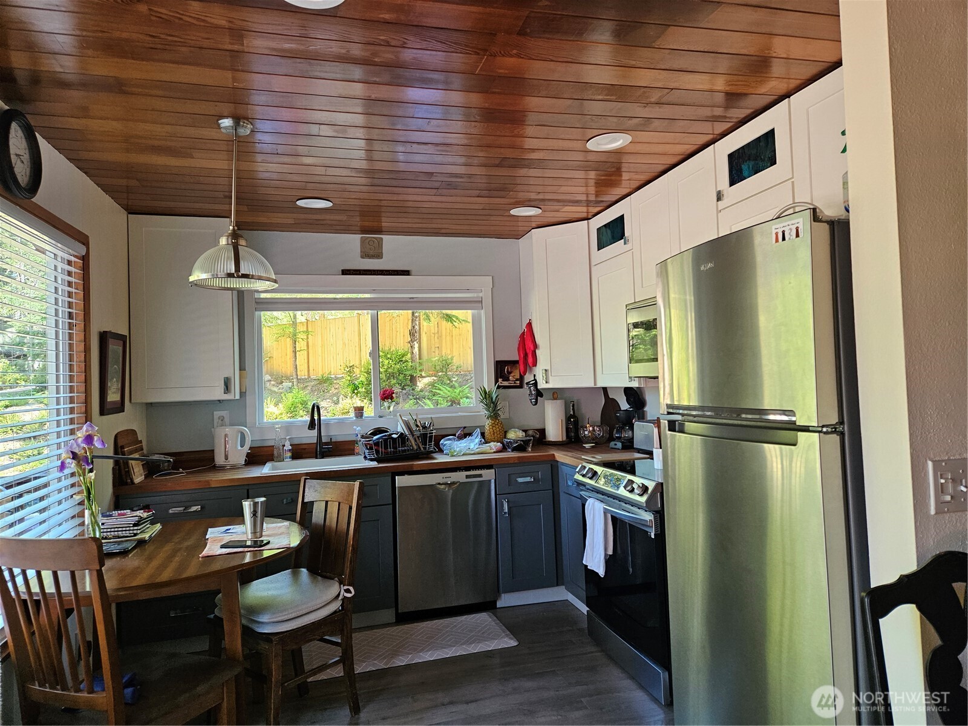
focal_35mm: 23
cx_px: 484
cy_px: 363
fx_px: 643
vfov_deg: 58.9
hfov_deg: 73.9
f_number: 1.8
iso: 320
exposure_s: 1/120
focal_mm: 5.4
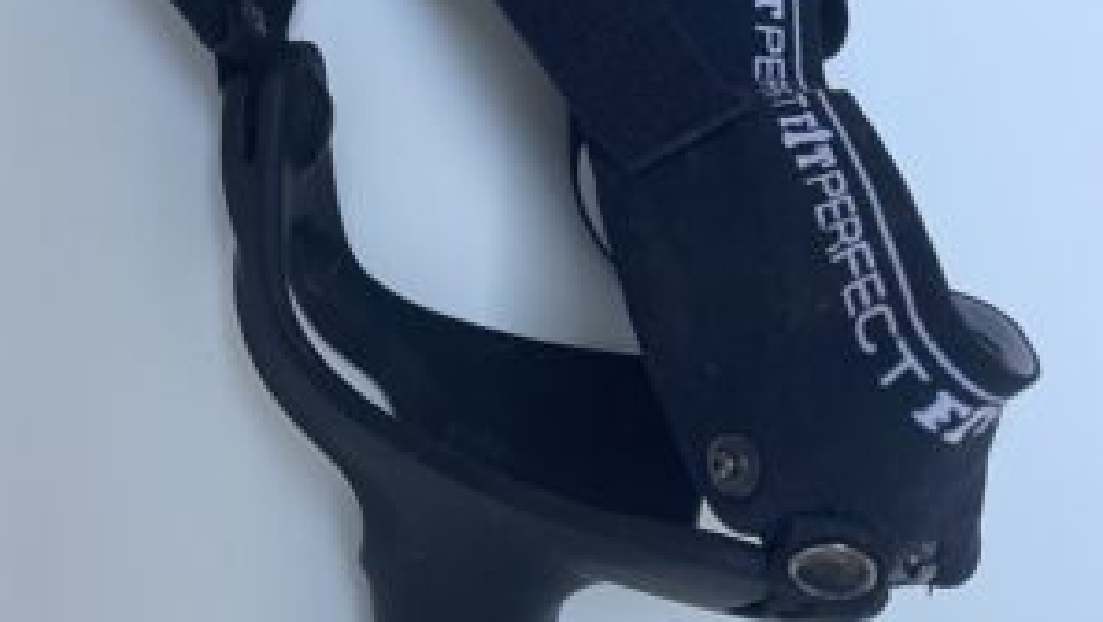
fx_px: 1112
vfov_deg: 31.2
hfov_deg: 51.8
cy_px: 296
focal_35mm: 38
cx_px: 366
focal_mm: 4.2
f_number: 1.6
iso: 125
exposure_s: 1/74
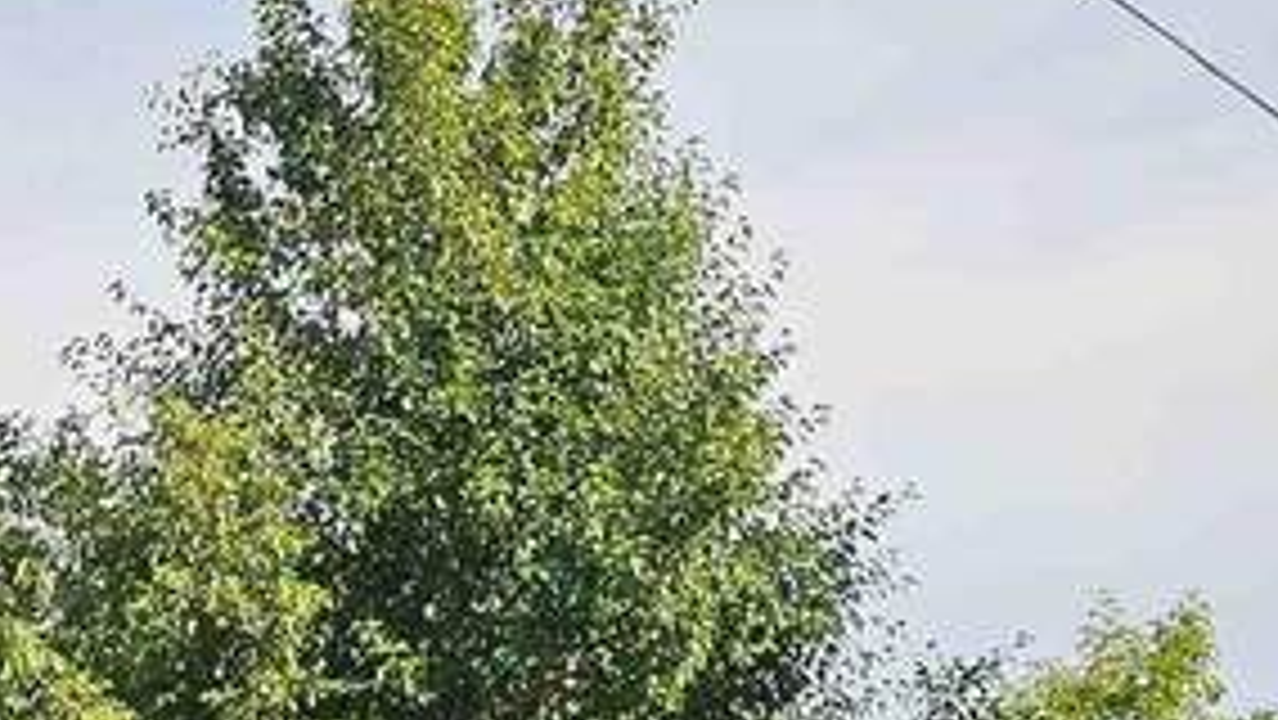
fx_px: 3831
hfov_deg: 18.8
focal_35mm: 113
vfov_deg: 10.0
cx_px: 279
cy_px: 1377
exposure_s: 1/480
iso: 10
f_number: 1.7
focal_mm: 6.3
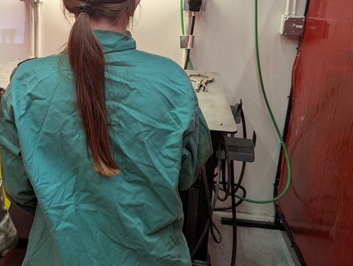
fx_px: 449
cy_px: 47
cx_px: 88
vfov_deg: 31.9
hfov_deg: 41.6
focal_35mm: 44
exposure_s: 1/120
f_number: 1.85
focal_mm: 6.81
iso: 101
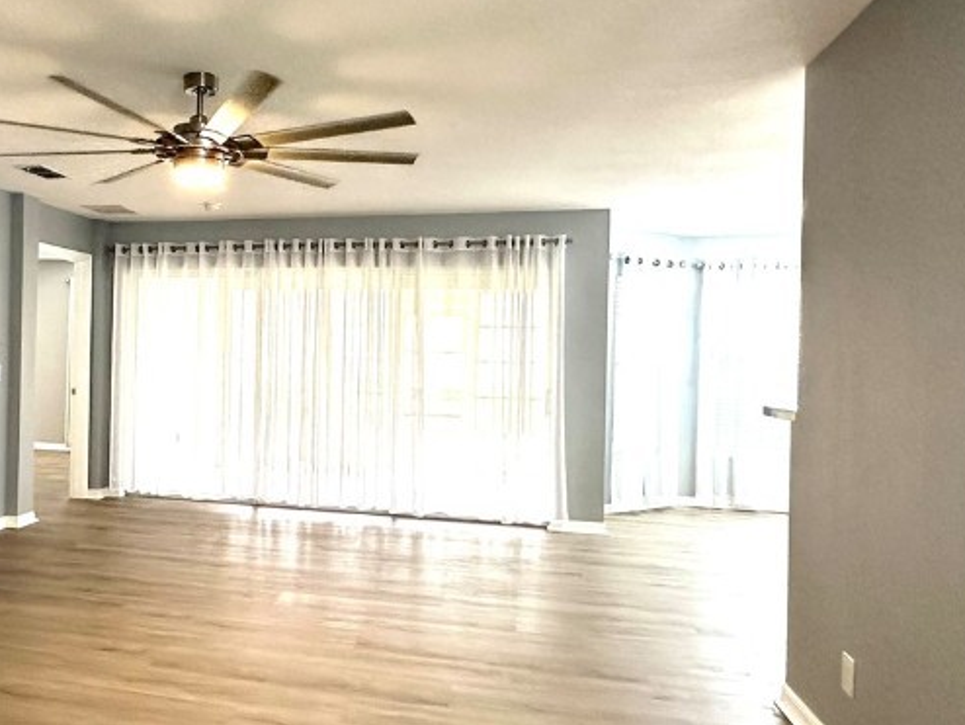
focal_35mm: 29
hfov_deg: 59.3
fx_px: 809
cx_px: 275
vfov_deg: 48.3
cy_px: 352
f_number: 2.2
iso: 320
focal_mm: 2.22
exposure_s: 1/120
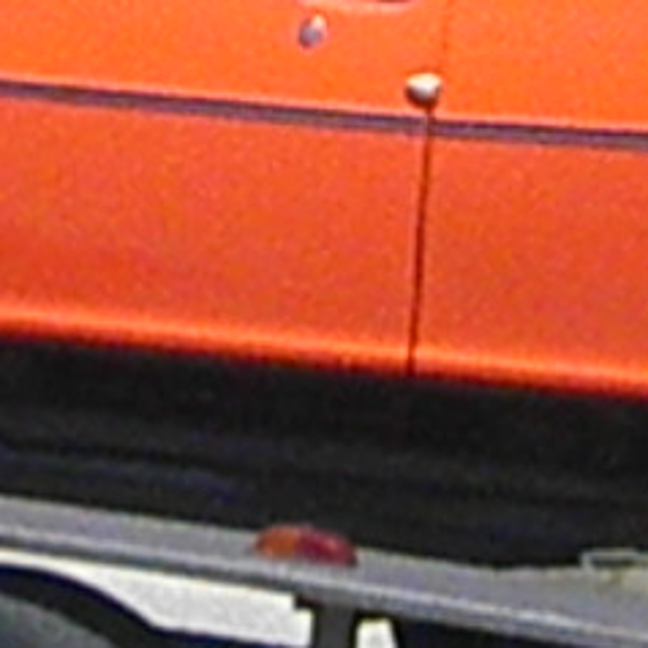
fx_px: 5803
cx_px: 338
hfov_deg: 6.4
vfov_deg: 6.3
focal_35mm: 274
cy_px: -359
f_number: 8.8
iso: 500
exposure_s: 1/1600
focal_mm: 6.4
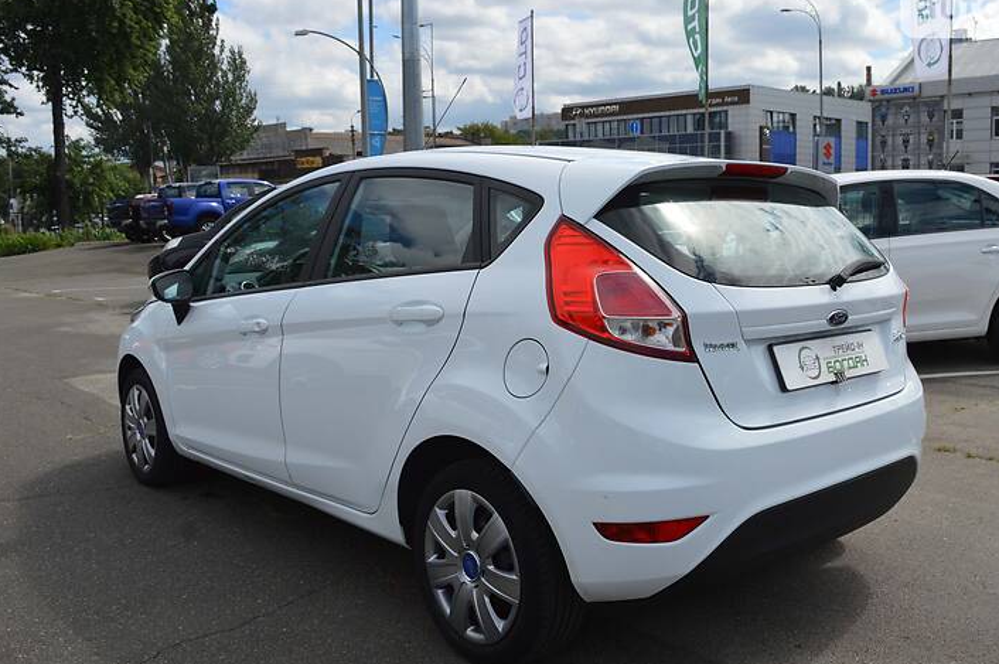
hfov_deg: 55.7
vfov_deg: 38.8
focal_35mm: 34
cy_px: 337
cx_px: 559
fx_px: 942
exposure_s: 1/320
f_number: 9
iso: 100
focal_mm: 20
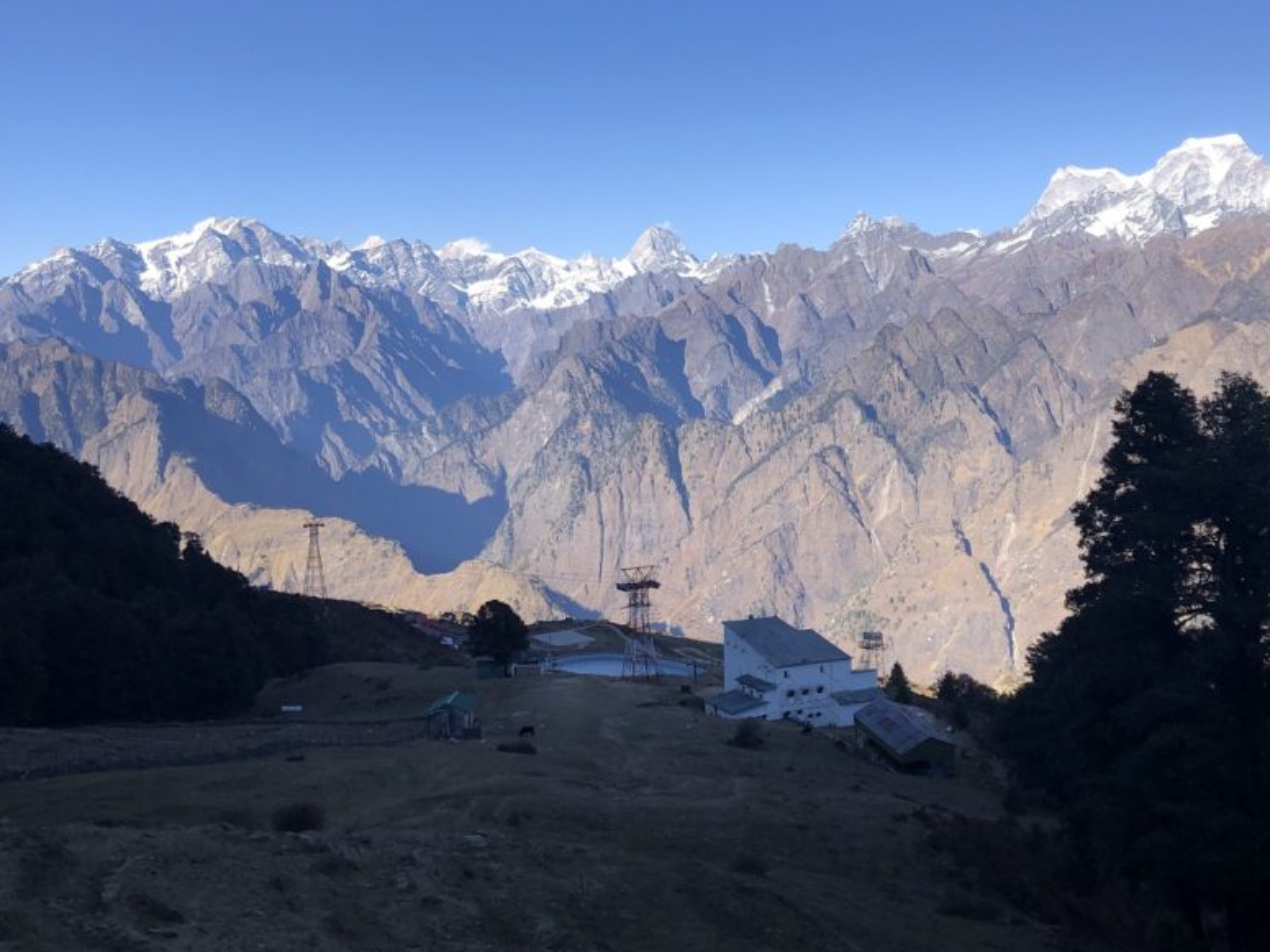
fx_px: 1357
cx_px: 778
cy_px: 383
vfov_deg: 38.5
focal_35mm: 37
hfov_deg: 49.7
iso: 20
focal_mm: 3.99
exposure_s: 1/1600
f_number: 1.8
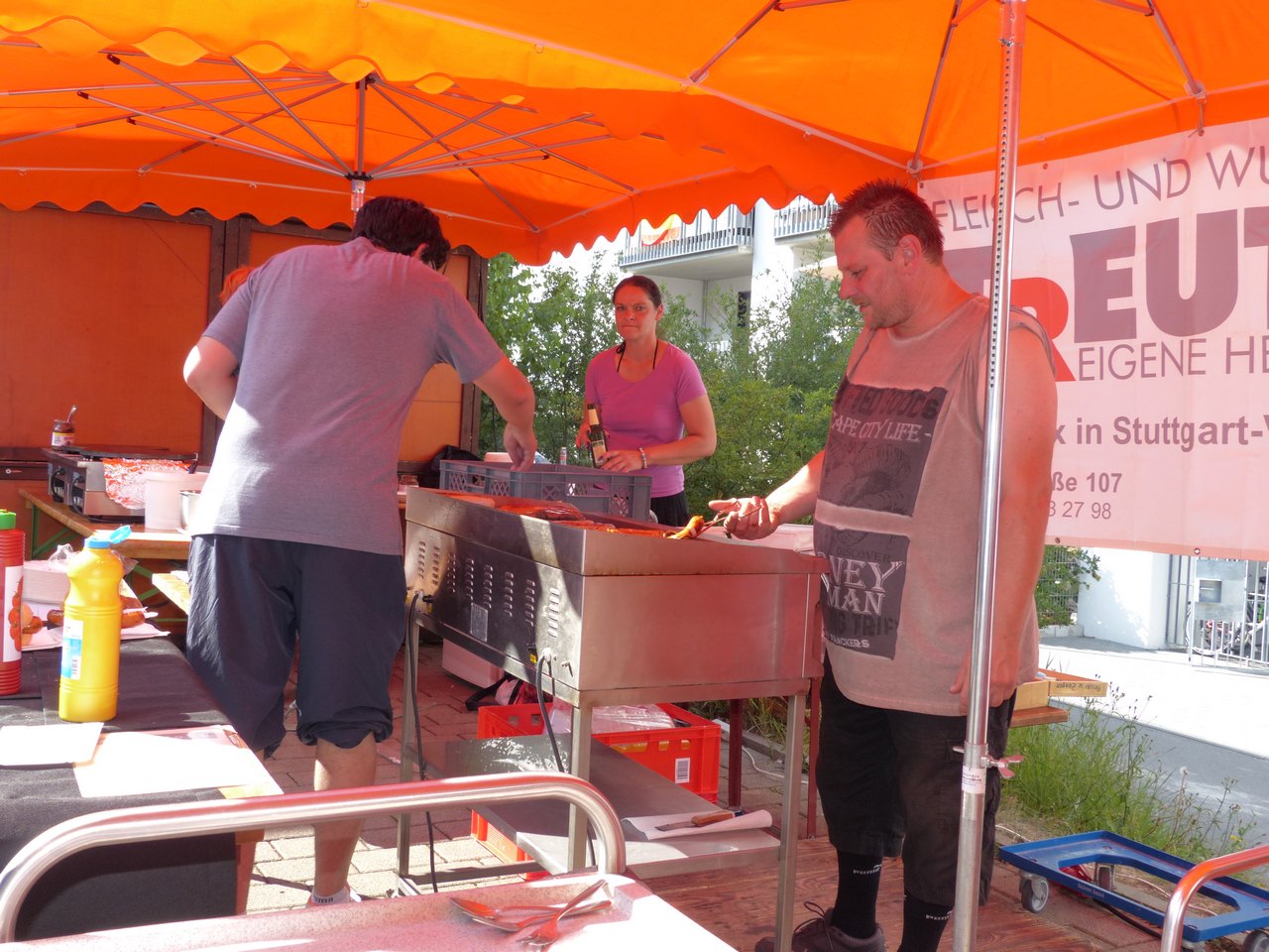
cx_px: 634
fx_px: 1320
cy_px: 476
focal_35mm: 36
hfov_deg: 51.4
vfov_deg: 39.7
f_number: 4
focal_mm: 6.4
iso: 100
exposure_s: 1/200
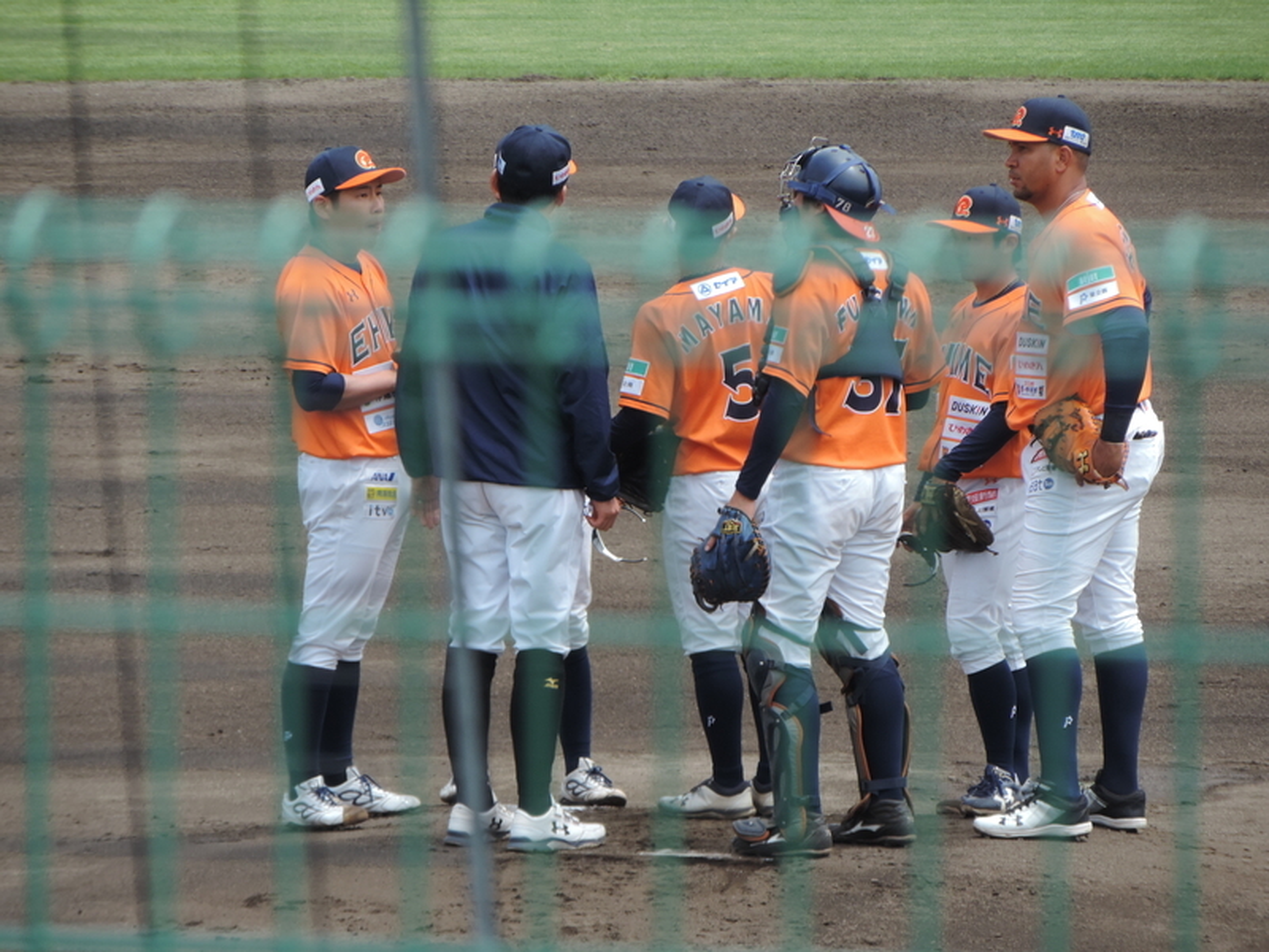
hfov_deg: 4.0
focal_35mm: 500
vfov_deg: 3.0
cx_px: 634
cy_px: 476
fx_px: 18330
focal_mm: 89.1
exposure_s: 1/250
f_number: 4.9
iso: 100
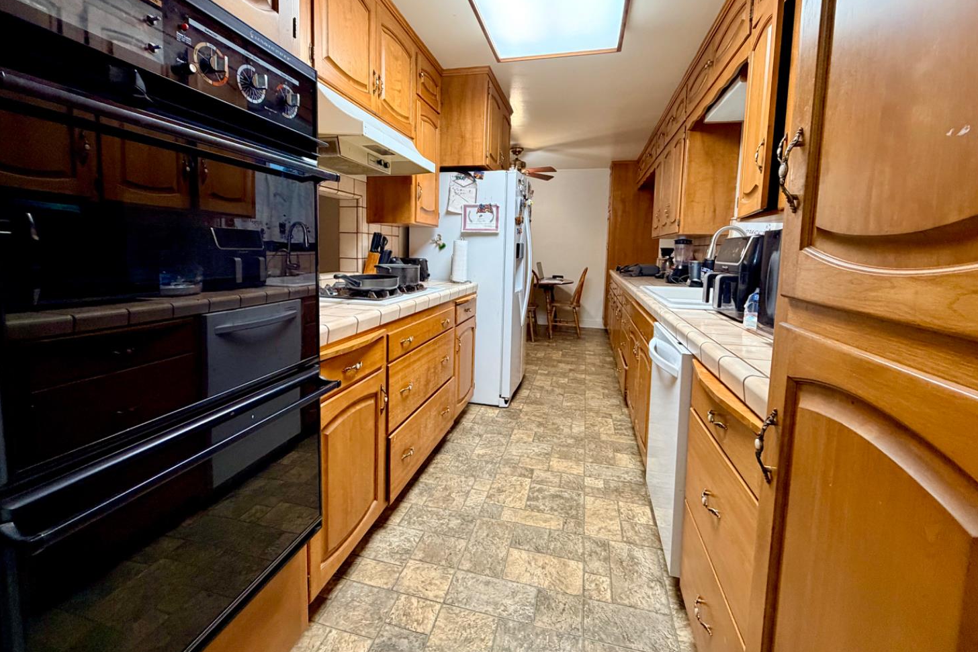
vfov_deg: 77.0
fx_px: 408
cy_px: 284
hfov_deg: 100.4
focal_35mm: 15
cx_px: 491
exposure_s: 1/60
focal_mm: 2.22
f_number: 2.2
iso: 320
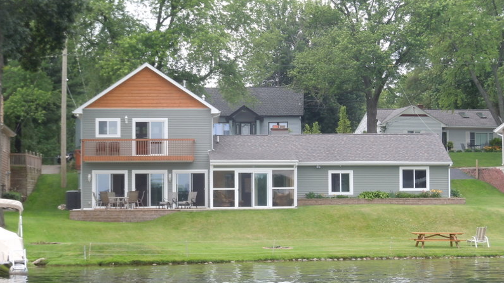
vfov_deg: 10.8
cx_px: 253
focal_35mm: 112
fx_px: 1496
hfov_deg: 19.1
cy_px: 187
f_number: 5.4
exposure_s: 1/125
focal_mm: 18.3
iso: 100
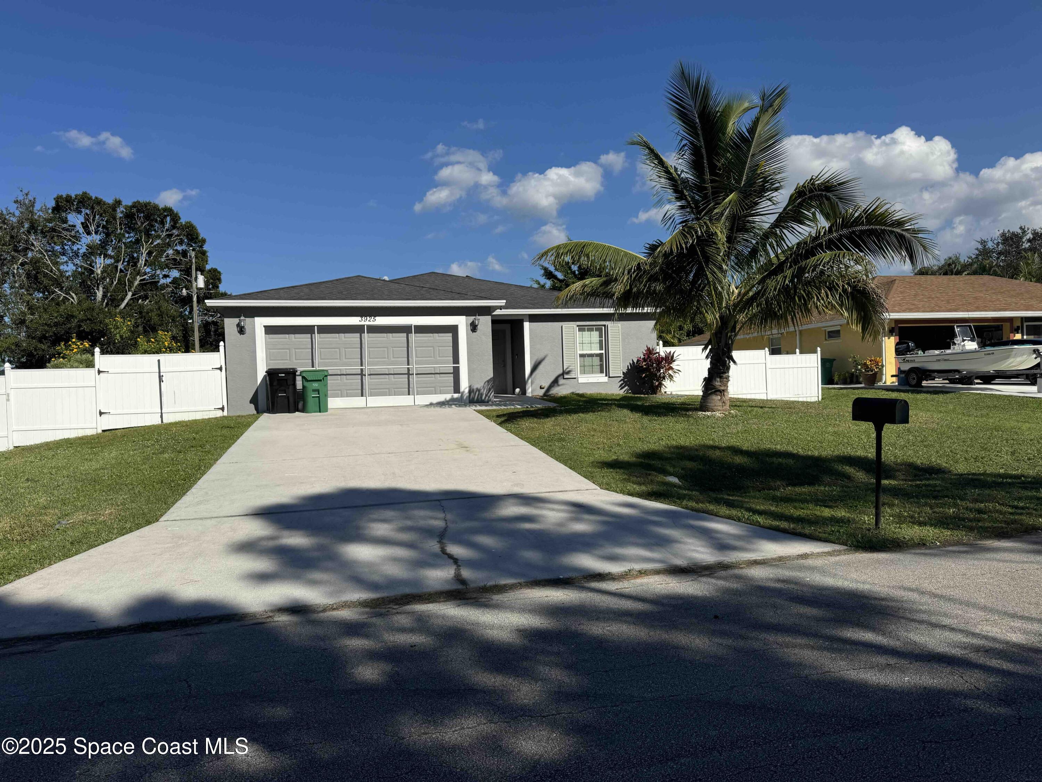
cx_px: 521
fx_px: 722
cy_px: 391
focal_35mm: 24
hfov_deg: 71.6
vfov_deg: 56.8
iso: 80
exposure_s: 1/7092
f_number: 1.78
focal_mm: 6.76
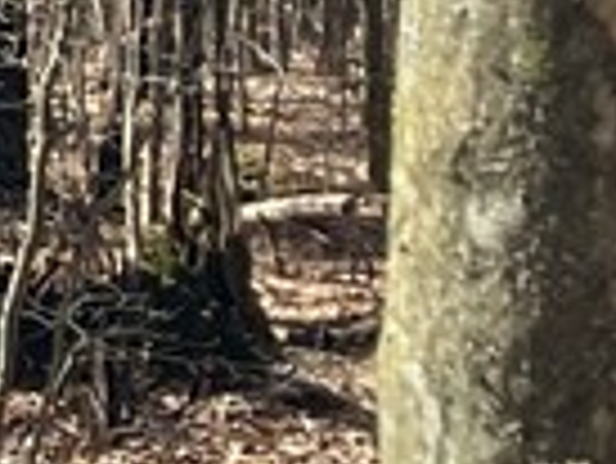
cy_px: -266
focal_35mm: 216
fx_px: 3847
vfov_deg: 6.8
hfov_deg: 7.3
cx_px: -1668
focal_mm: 3
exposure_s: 1/529
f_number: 1.8
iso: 25
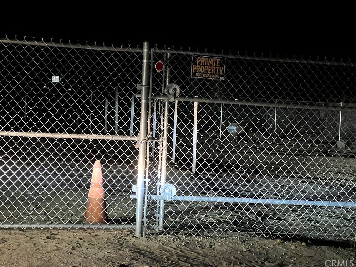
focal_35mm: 79
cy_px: 132
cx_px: 177
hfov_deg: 24.7
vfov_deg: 18.7
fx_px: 813
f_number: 2.8
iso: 1600
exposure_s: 1/29
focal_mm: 9
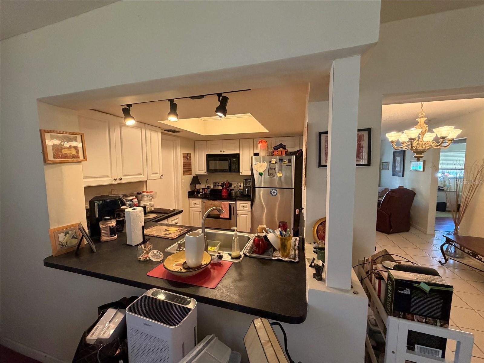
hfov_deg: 102.1
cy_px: 182
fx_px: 196
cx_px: 242
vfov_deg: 85.7
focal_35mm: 14
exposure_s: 1/60
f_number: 2.2
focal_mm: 2.22
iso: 500
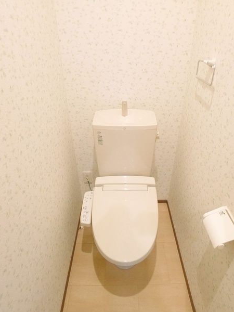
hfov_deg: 49.7
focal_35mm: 28
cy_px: 163
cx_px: 125
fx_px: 252
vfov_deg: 63.4
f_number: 2
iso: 400
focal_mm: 5.1
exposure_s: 1/40
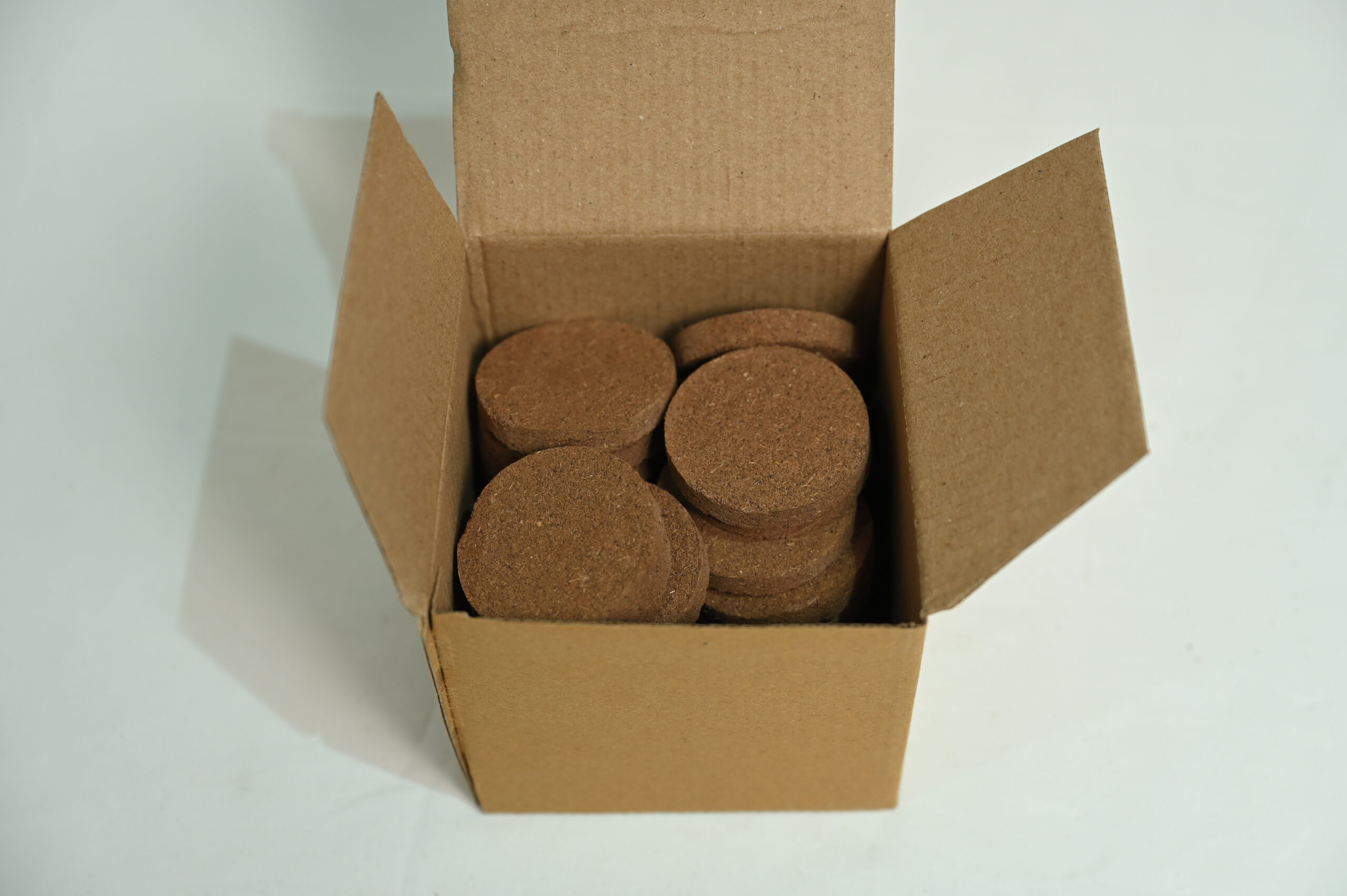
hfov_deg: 28.9
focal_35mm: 70
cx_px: 674
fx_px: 2617
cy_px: 448
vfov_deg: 19.4
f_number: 4
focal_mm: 70
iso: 250
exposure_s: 1/125
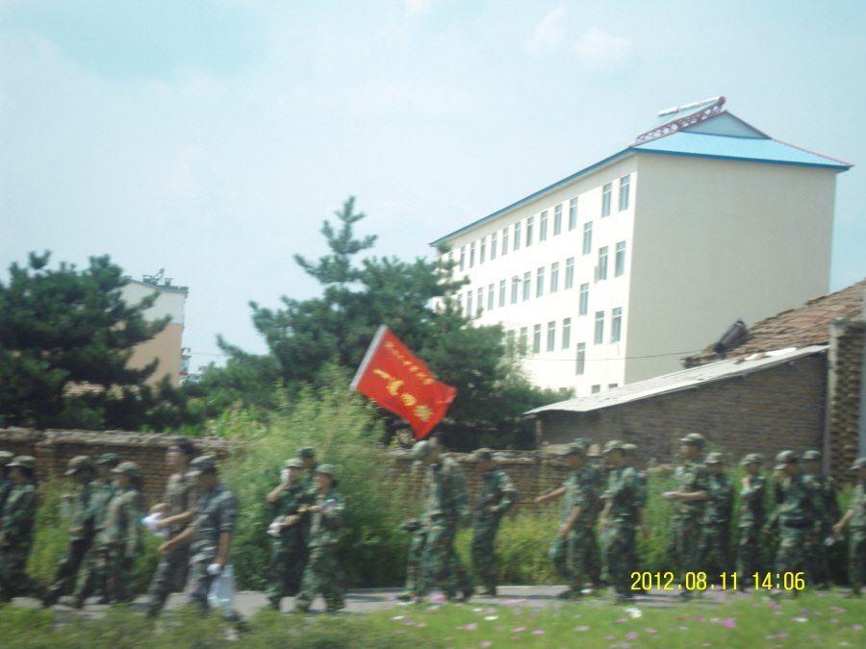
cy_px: 324
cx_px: 433
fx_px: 2177
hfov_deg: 22.5
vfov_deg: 17.0
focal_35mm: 87
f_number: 5.9
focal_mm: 15.5
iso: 80
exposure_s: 1/250
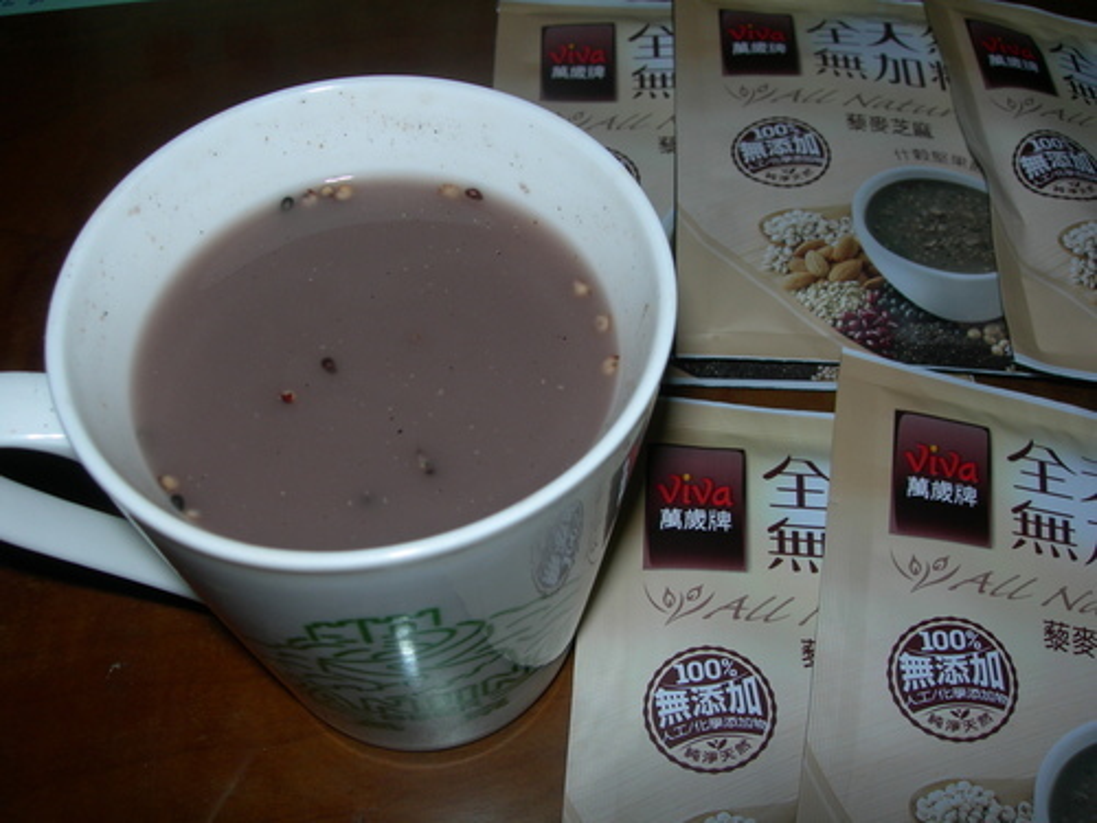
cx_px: 548
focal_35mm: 38
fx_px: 1204
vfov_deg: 37.7
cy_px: 412
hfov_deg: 49.0
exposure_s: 1/60.1
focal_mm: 7.8
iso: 50
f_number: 4.8
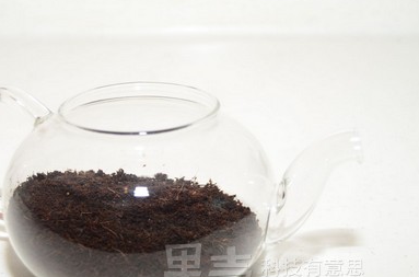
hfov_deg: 27.4
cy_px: 193
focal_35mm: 74
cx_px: 179
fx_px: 859
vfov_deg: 18.2
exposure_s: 1/200
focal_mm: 34
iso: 100
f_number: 4.5
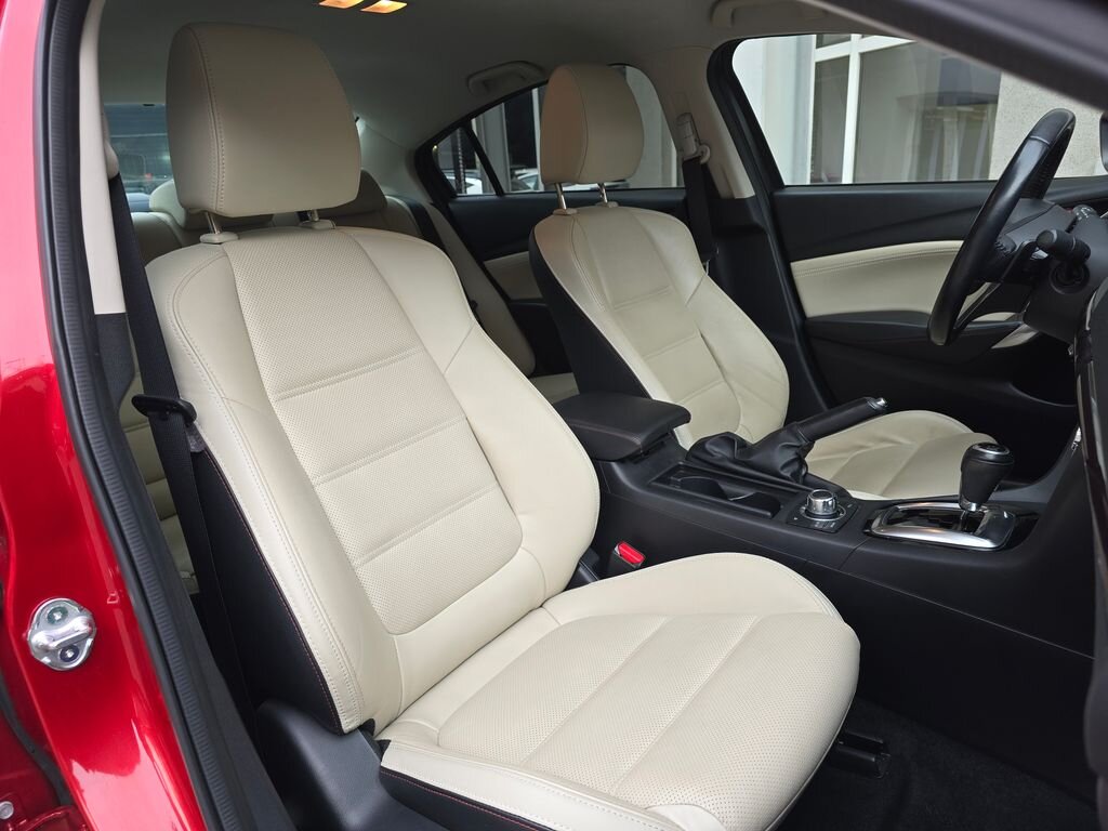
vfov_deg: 58.9
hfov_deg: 73.9
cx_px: 554
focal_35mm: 23
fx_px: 736
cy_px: 416
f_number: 1.7
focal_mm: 6.3
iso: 80
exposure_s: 1/180
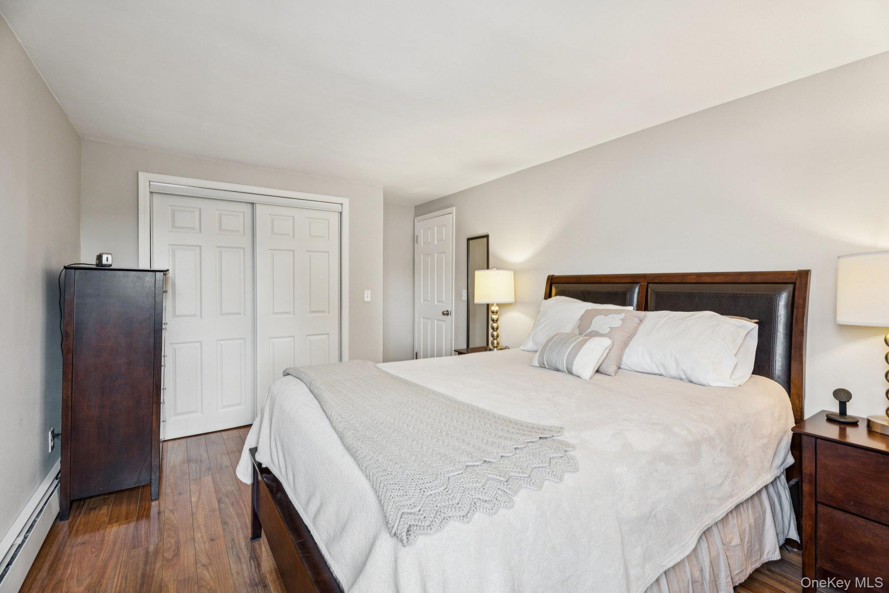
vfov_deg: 73.8
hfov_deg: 96.7
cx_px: 444
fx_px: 395
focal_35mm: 16
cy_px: 296
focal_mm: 16
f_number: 8
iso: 400
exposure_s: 1/10
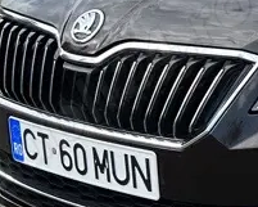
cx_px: 530
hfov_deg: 13.1
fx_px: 963
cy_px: 100
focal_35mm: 126
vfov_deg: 12.3
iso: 50
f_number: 1.5
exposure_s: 1/1377
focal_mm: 5.7
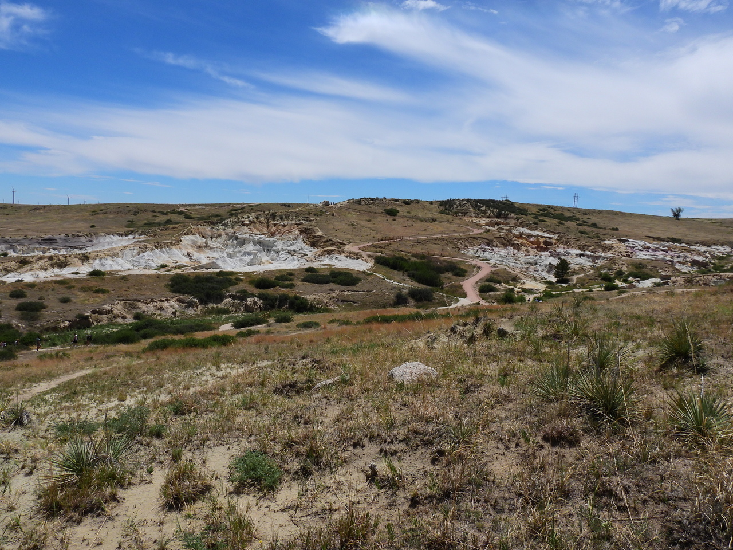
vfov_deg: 56.8
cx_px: 366
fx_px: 508
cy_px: 275
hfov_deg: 71.6
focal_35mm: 24
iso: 100
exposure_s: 1/1600
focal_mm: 4.3
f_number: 4.5
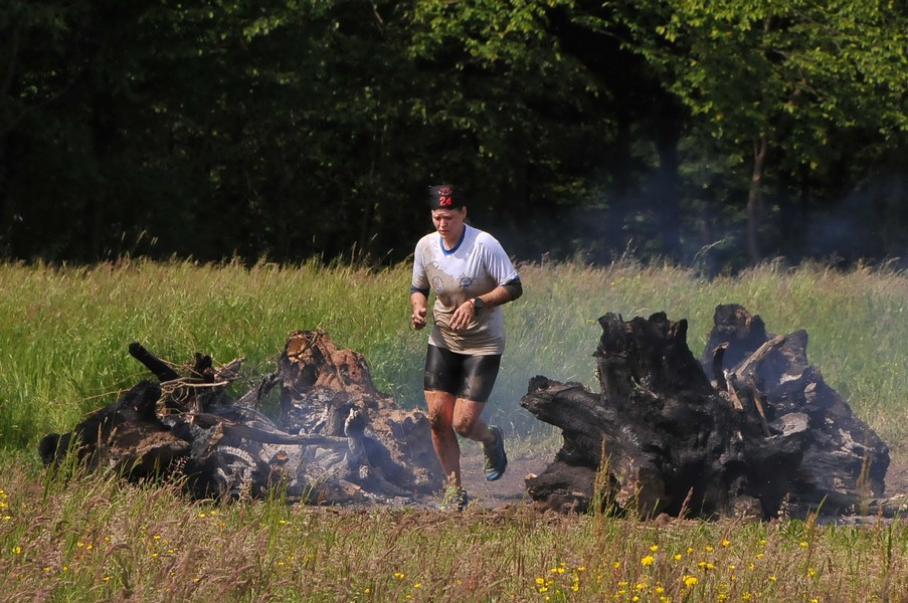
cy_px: 302
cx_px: 454
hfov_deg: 6.9
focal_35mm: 300
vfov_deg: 4.6
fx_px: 7558
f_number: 14
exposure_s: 1/800
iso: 800
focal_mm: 200
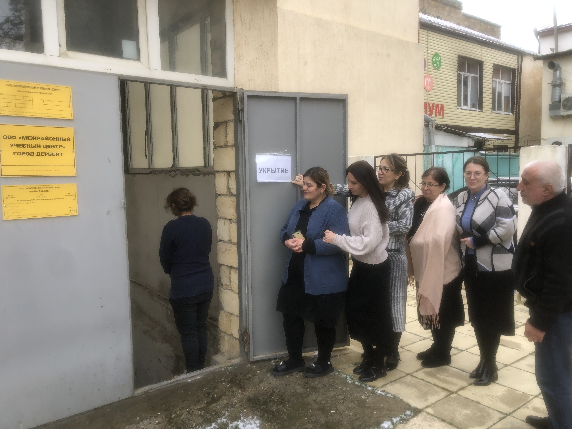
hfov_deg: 63.4
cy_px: 214
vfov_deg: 49.7
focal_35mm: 28
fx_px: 463
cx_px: 286
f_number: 1.8
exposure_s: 1/120
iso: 40
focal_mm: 4
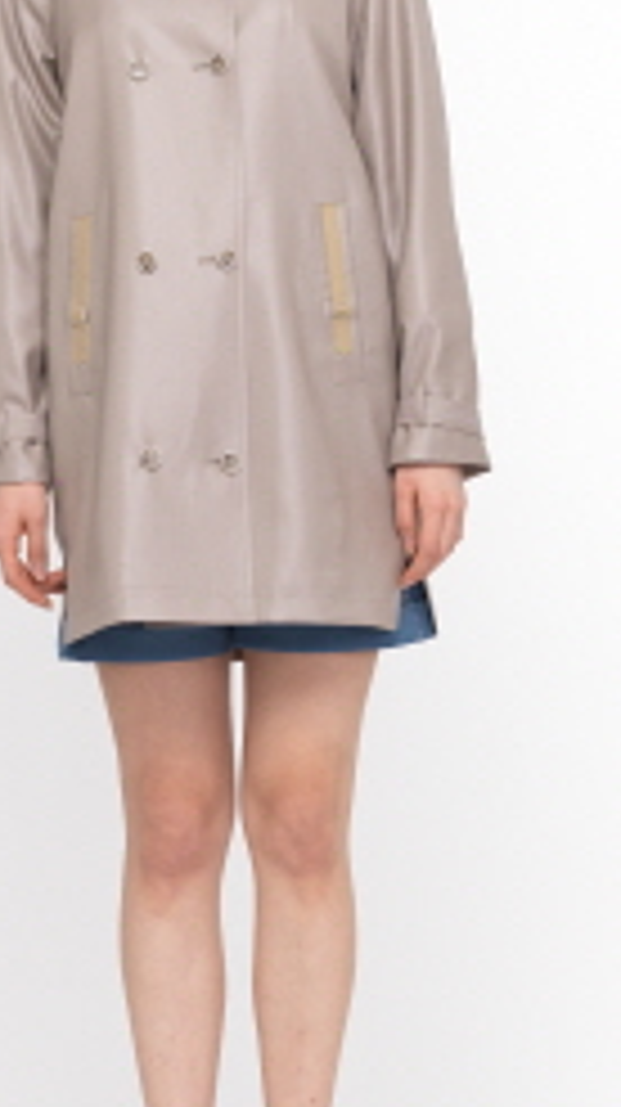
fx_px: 4840
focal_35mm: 165
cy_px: 184
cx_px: 194
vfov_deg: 13.0
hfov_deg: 7.3
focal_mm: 80
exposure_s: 1/250
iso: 100
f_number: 9
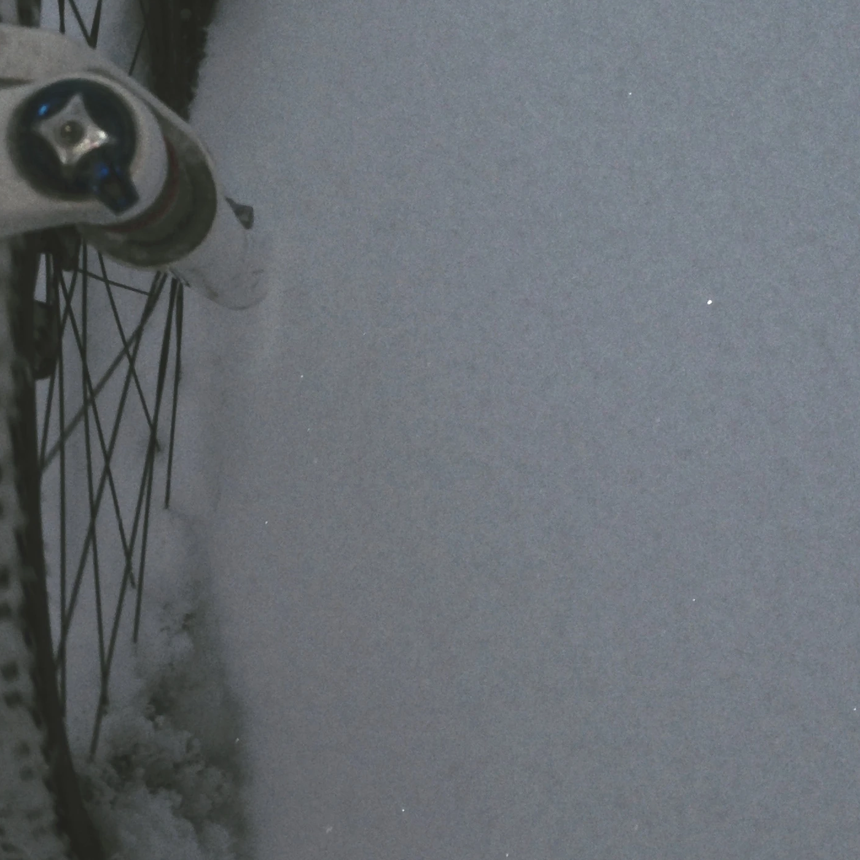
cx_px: 293
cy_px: 445
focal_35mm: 68
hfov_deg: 25.2
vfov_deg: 25.4
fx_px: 1911
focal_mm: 4.12
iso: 50
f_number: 2.4
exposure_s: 1/345
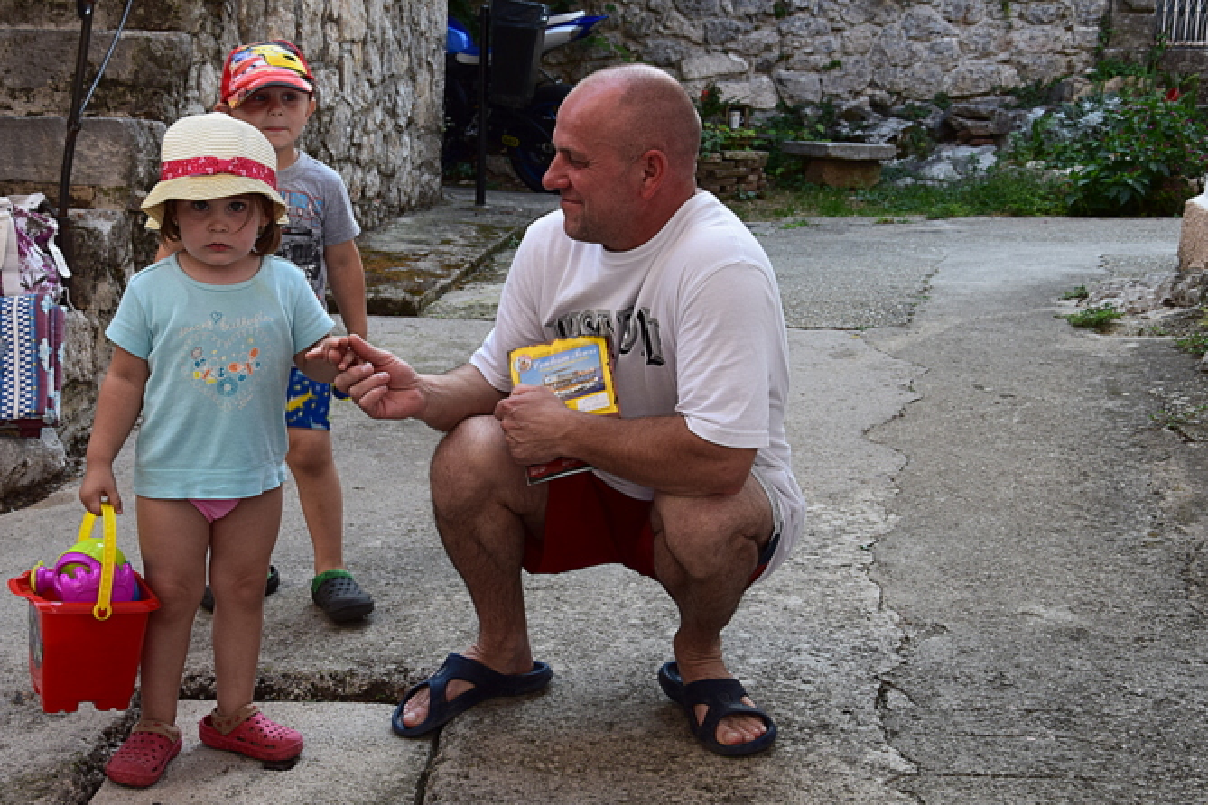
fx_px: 2047
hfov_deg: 32.8
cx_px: 509
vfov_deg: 22.3
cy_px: 374
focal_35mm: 61
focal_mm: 34
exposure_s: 1/80
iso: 400
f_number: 9
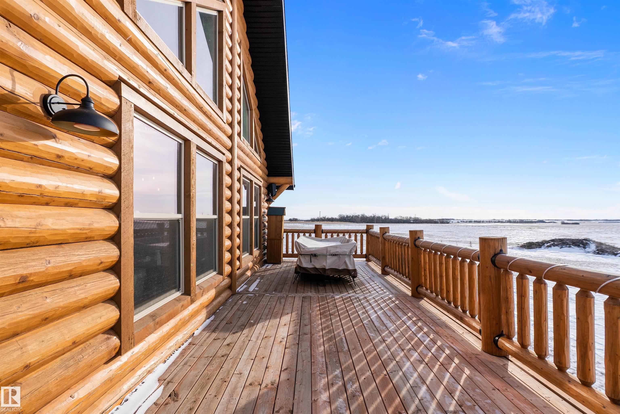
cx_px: 310
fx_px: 276
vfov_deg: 73.8
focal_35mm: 16
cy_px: 207
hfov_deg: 96.7
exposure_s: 1/800
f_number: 8
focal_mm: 16
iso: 160
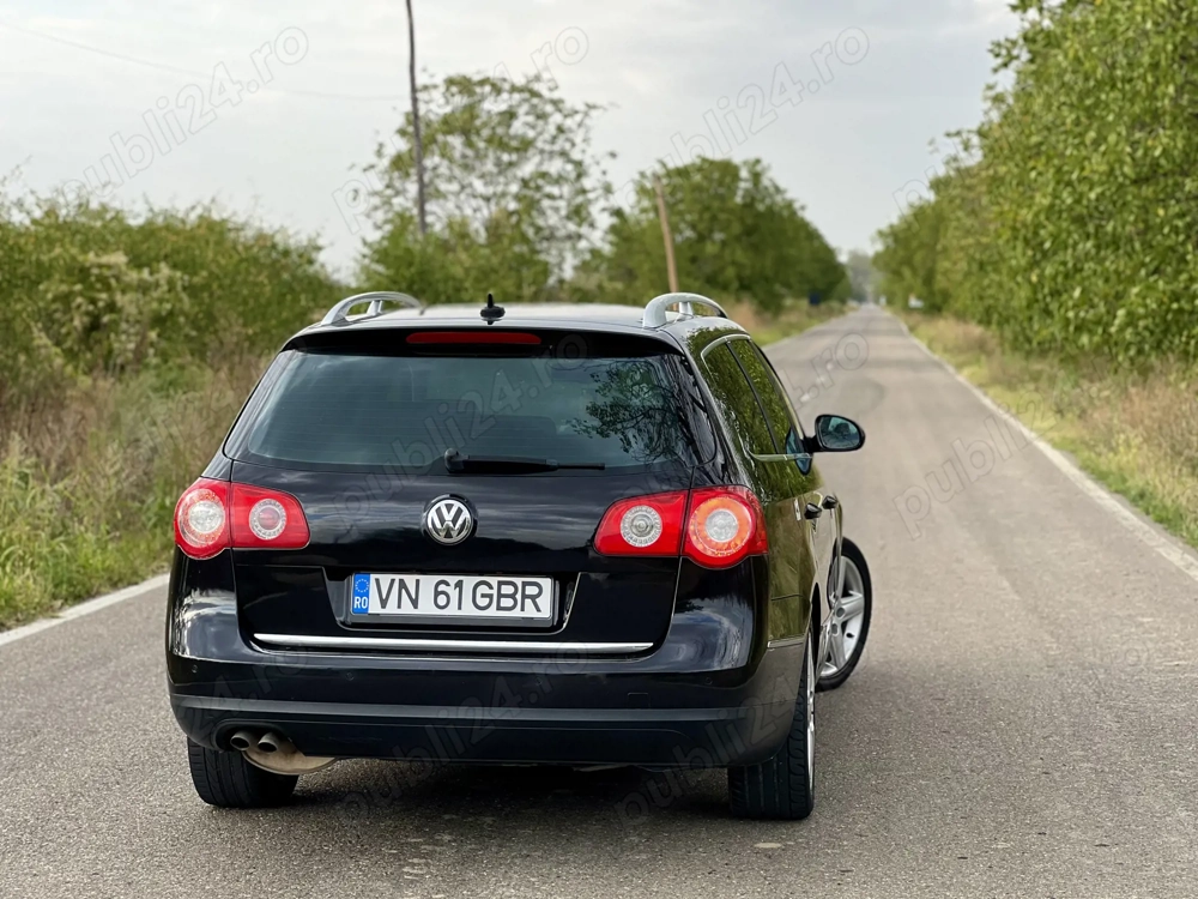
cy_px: 450
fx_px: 2665
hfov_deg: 25.3
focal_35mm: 77
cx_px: 599
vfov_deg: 19.1
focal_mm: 9
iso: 32
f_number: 2.8
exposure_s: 1/121
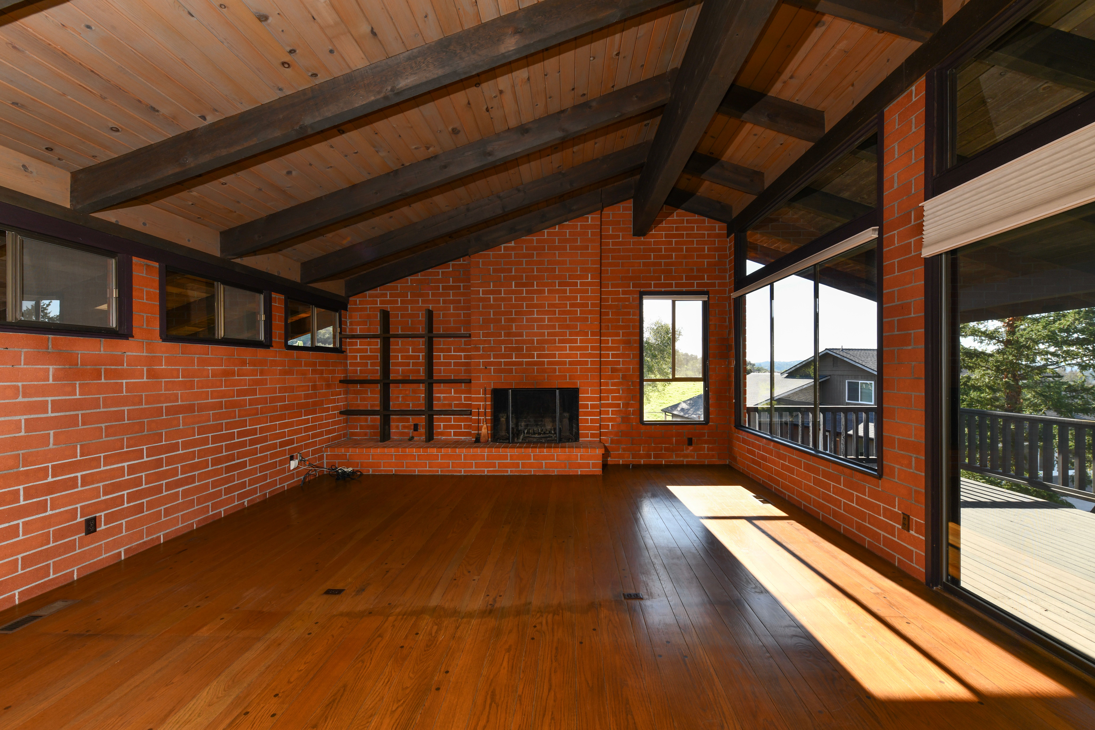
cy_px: 365
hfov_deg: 104.3
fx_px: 426
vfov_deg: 81.2
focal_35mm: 14
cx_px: 548
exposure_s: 1/100
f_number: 8
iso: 160
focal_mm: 14
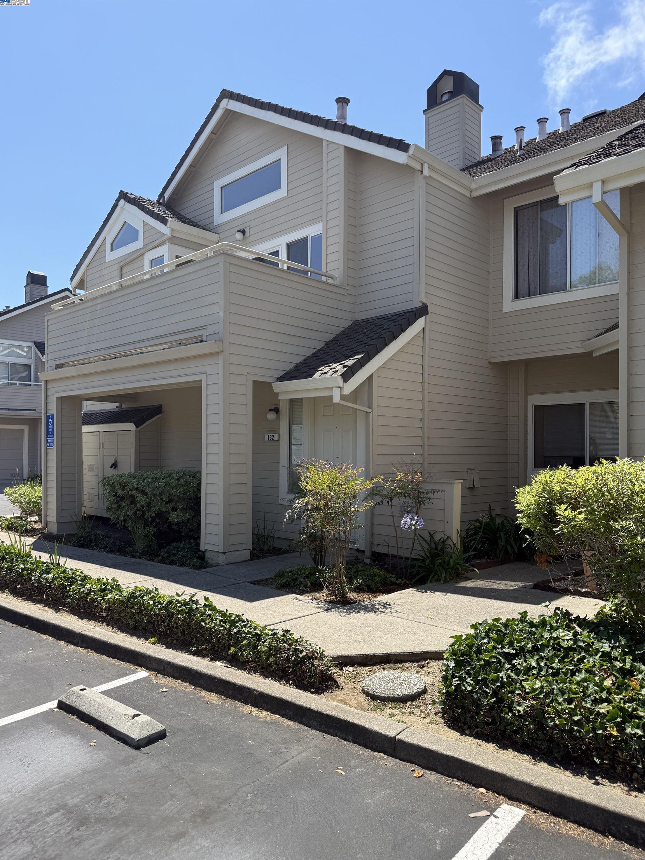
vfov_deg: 69.4
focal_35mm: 25
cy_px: 446
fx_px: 621
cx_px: 319
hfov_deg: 54.9
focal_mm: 6.76
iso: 80
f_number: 1.78
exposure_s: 1/2907
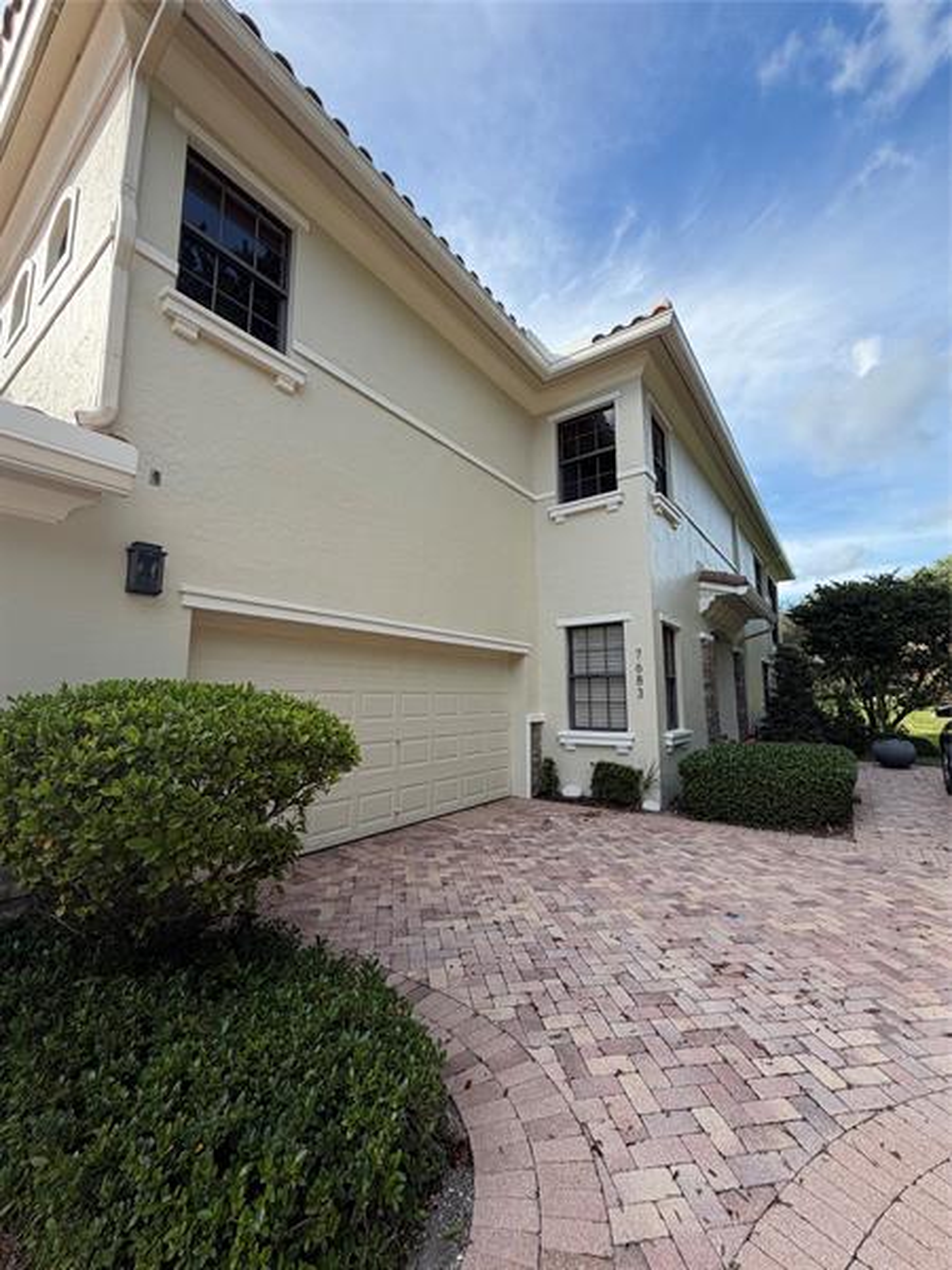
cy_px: 635
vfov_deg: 102.1
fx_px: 513
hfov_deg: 85.7
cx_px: 476
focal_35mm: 14
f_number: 2.2
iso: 40
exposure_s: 1/564
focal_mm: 2.22
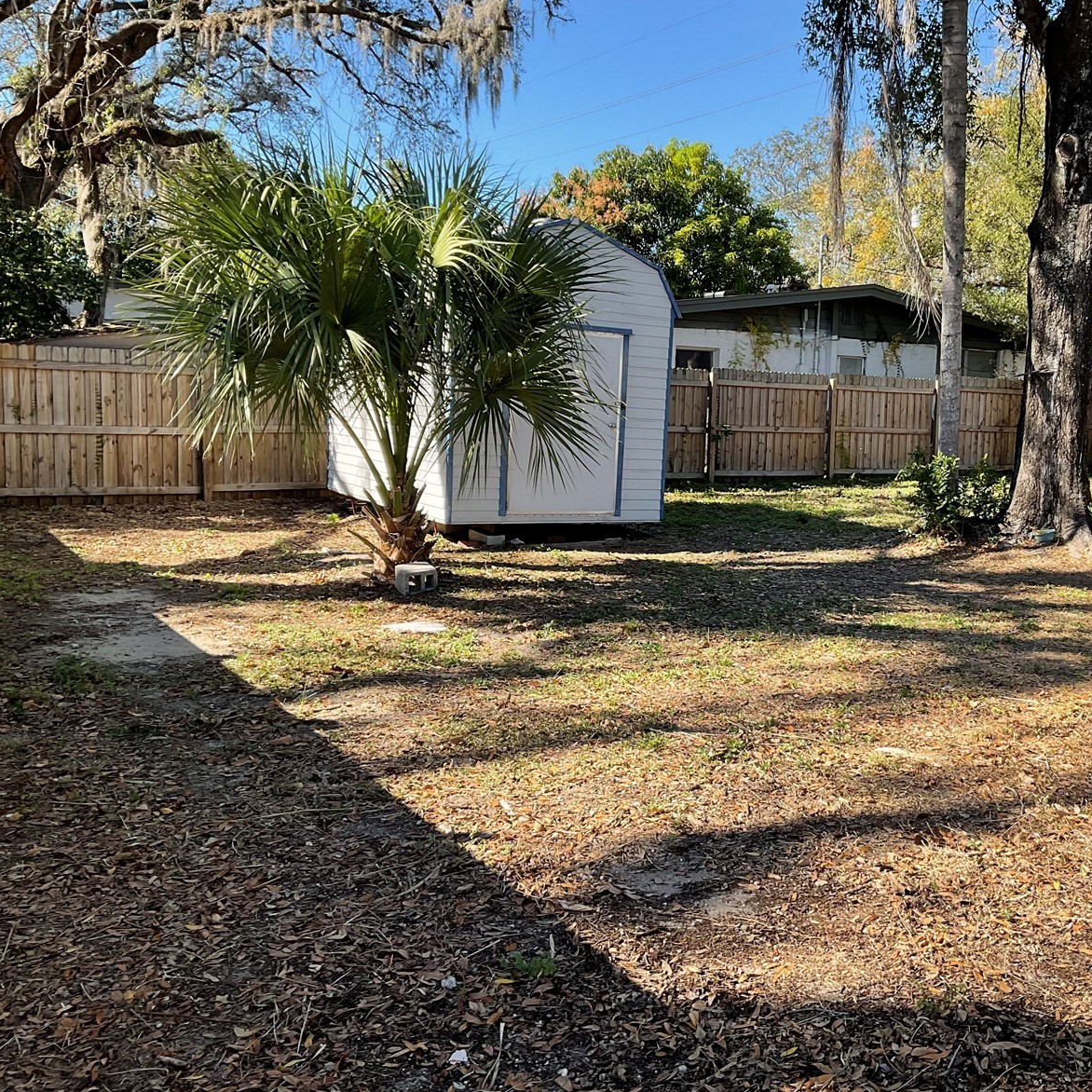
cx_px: 726
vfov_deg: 47.2
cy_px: 549
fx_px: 1249
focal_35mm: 35
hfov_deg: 46.5
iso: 16
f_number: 1.8
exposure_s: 1/486
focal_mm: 3
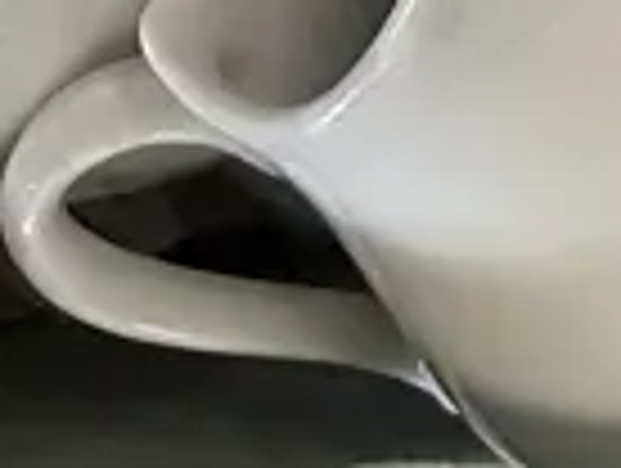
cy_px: -936
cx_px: 1606
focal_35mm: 178
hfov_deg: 9.5
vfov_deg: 7.4
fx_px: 3199
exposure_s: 1/100
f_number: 1.78
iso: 160
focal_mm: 6.86
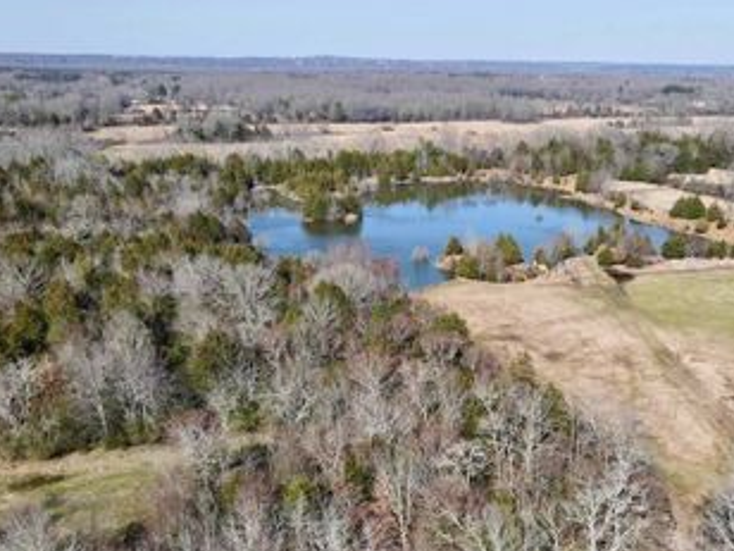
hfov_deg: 46.8
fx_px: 827
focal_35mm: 39
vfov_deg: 36.3
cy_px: 388
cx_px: 510
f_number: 2.8
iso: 160
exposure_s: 1/15
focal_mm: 4.5
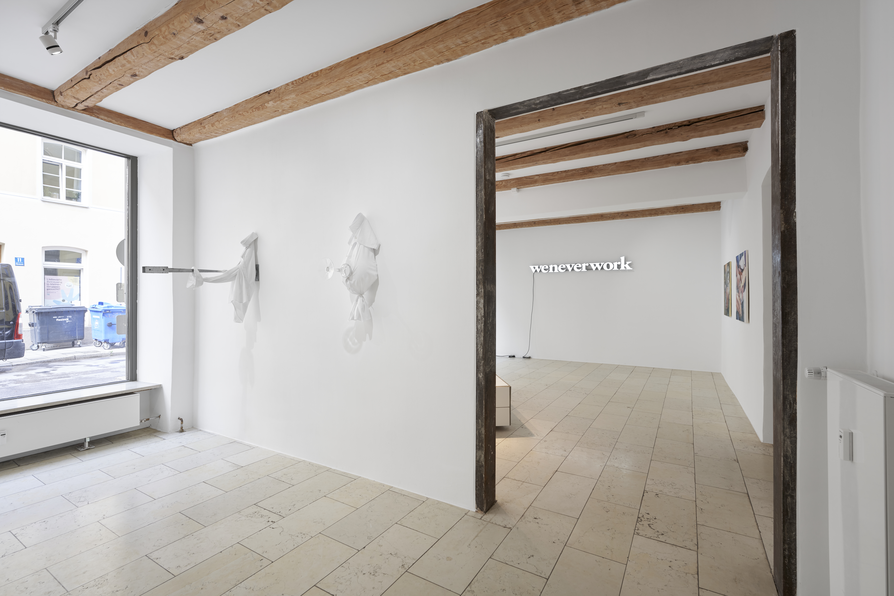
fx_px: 402
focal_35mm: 16
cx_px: 447
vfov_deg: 73.1
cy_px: 298
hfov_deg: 96.0
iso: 100
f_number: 7.1
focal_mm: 16.2
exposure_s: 1/10
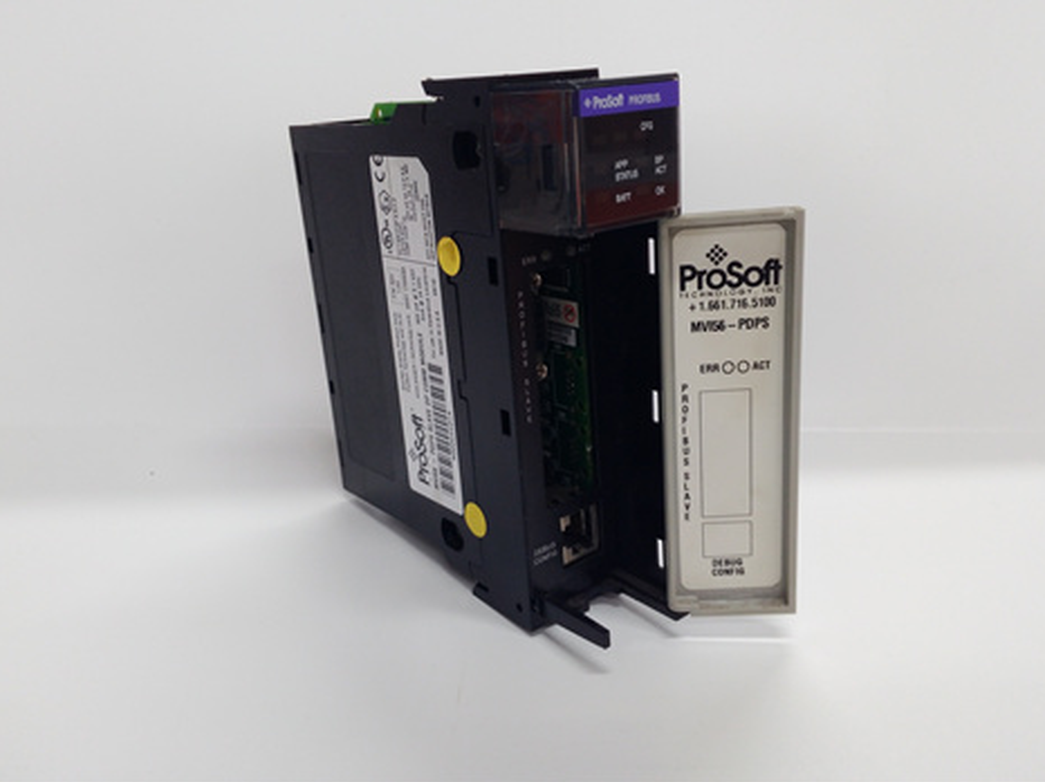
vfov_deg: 48.2
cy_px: 366
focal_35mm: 29
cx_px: 534
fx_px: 875
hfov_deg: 61.7
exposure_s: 1/33
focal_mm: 3.79
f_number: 2
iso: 120
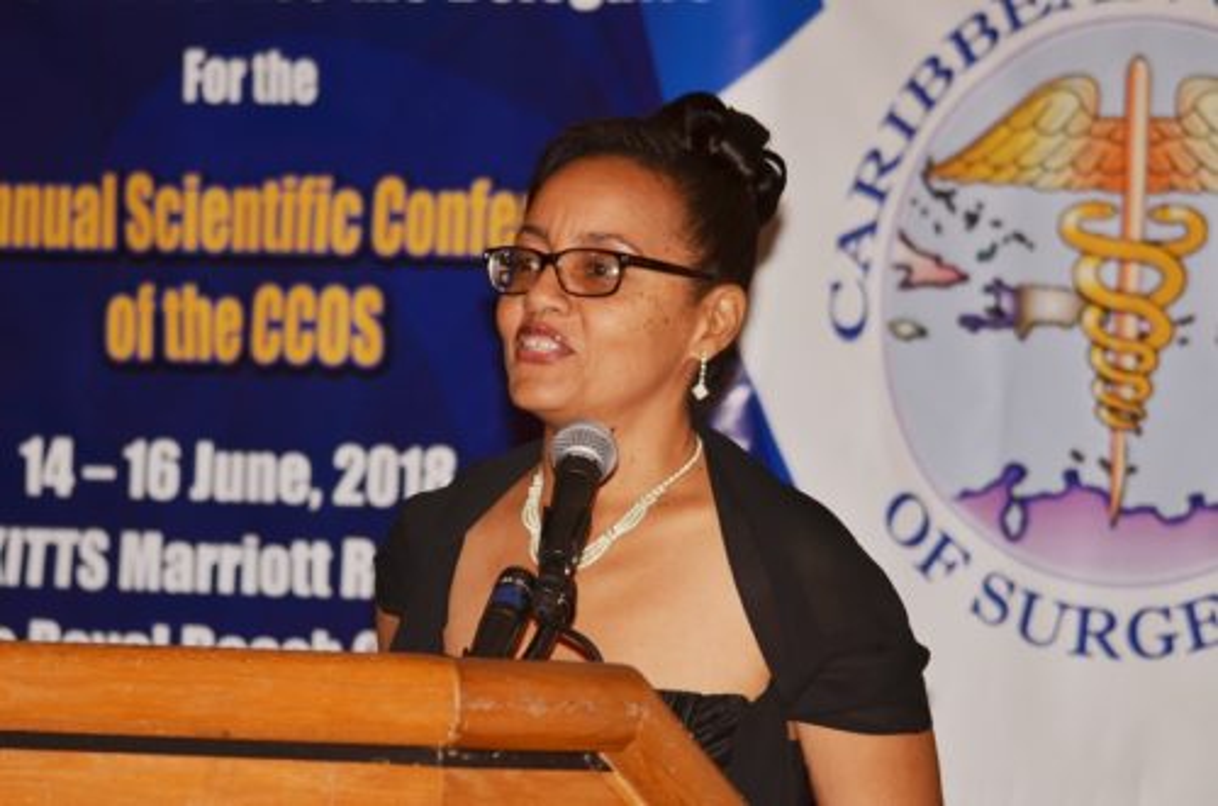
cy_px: 403
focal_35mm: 300
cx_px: 609
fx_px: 10127
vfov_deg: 4.6
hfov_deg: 6.9
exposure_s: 1/60
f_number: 6.3
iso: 200
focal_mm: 200
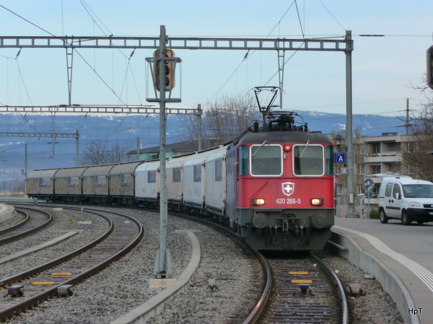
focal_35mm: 128
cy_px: 162
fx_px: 1601
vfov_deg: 11.6
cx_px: 216
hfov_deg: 15.4
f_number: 4.7
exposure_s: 1/250
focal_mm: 21.8
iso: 160
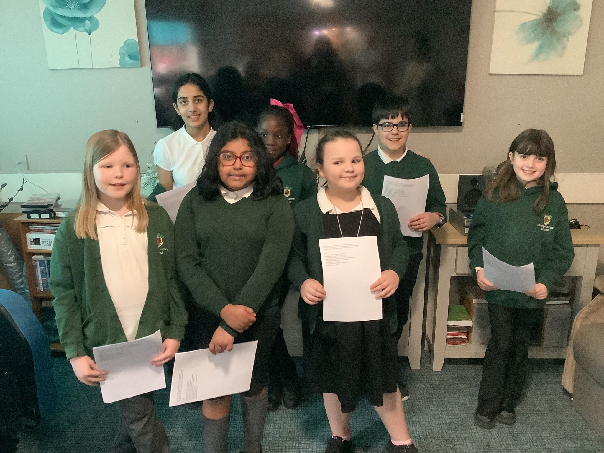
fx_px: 541
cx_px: 302
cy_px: 226
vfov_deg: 45.4
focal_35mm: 31
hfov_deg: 58.4
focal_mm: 3.3
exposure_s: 1/30
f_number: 2.4
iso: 640
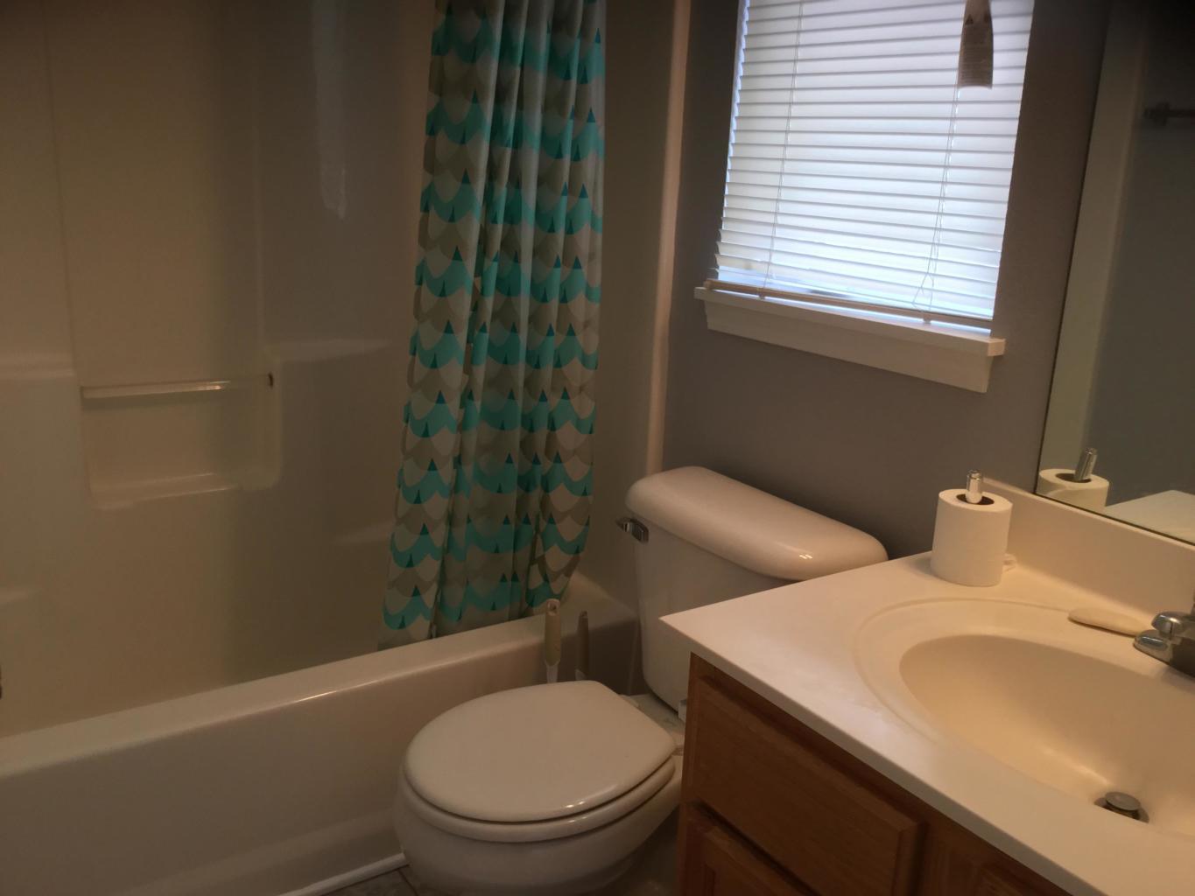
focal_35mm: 31
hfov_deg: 58.3
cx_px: 598
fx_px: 1070
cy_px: 448
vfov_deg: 45.4
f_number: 2.4
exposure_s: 1/30
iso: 80
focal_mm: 3.3
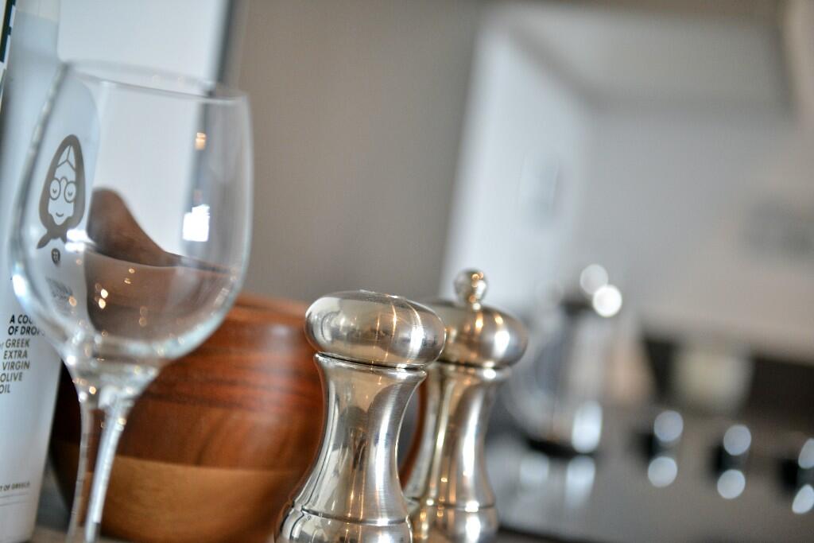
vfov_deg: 23.4
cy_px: 272
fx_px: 1312
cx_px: 407
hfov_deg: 34.5
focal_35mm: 58
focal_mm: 58
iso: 1000
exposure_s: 1/160
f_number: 2.8
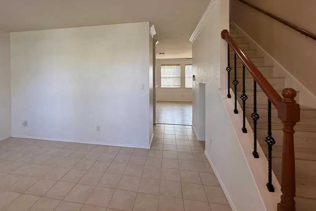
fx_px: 149
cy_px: 79
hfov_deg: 92.9
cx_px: 141
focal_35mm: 17
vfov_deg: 69.4
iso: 100
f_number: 2.2
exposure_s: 1/120
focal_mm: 2.22
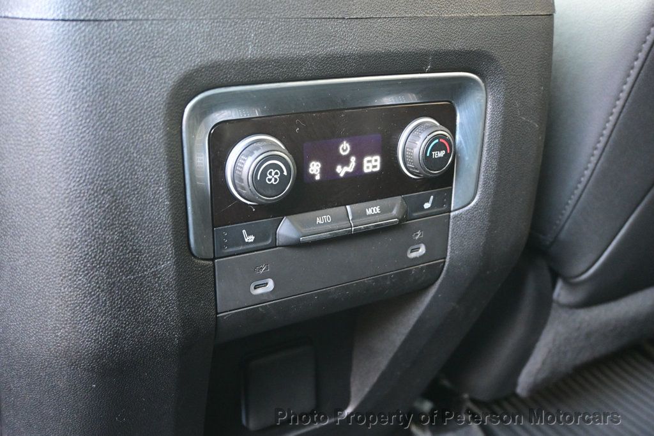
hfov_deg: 52.2
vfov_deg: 36.1
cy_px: 218
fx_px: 667
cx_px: 327
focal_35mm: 37
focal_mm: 24.5
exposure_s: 1/40
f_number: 4.2
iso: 2800
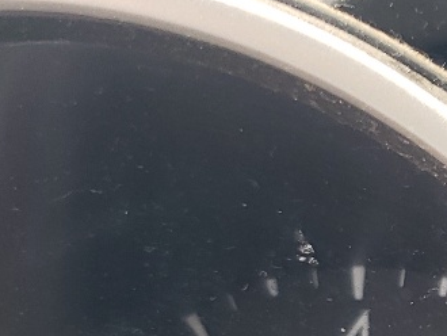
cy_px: 444
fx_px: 1628
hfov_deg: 14.0
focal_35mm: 126
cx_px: 786
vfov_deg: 11.5
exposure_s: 1/120
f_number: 1.5
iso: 73
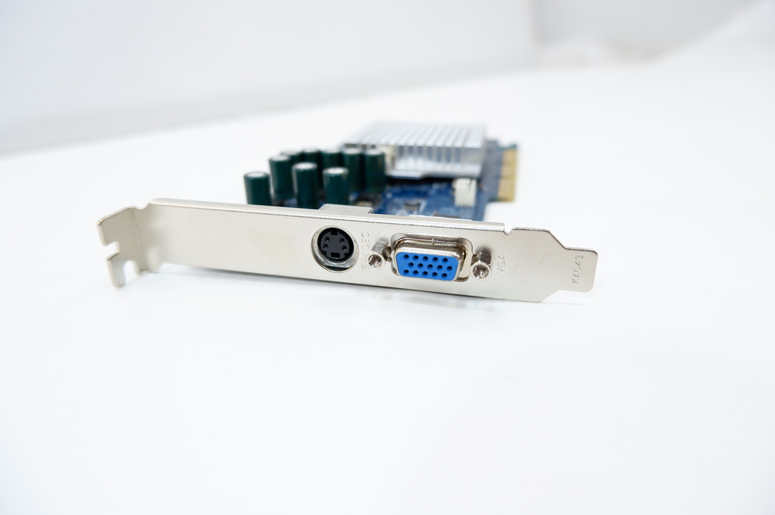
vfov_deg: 55.0
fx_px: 495
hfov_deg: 76.1
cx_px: 388
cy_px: 258
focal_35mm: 23
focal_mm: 15
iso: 200
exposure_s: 1/75
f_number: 3.5
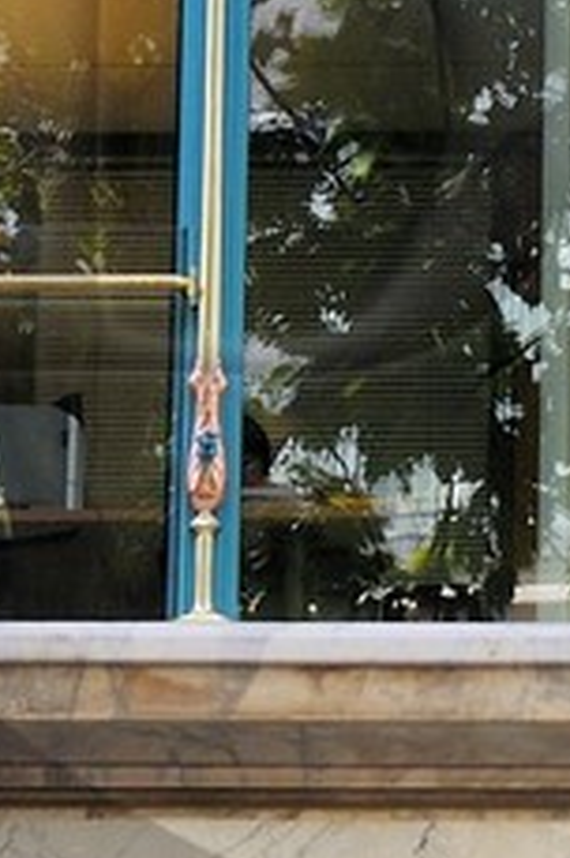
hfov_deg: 3.2
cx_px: 645
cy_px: -86
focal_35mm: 433
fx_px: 10314
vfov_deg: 4.8
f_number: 5.6
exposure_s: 1/640
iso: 800
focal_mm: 62
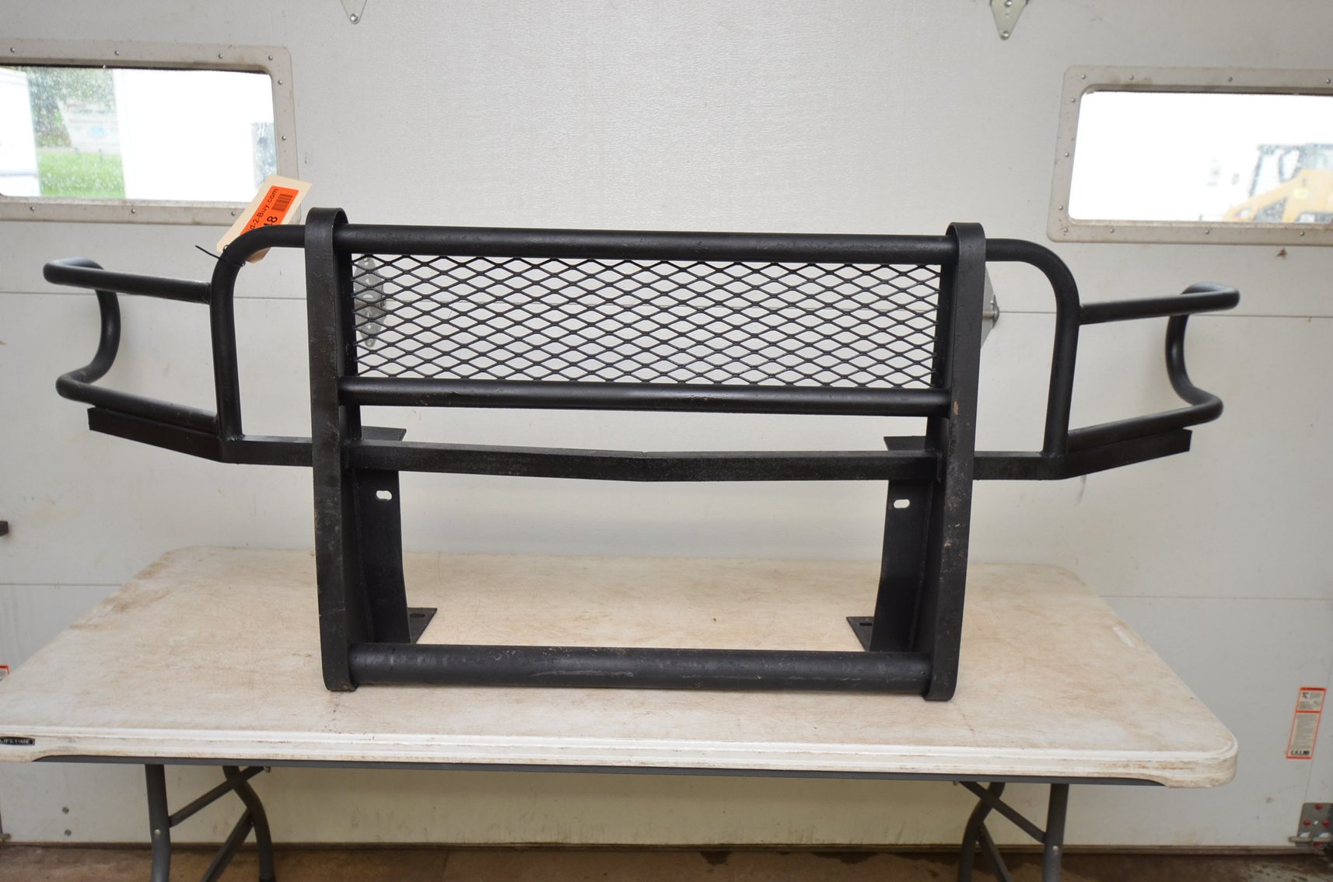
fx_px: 1108
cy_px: 441
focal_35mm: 30
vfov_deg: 43.4
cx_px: 666
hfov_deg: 62.0
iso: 400
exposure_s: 1/60
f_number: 4.5
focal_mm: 20
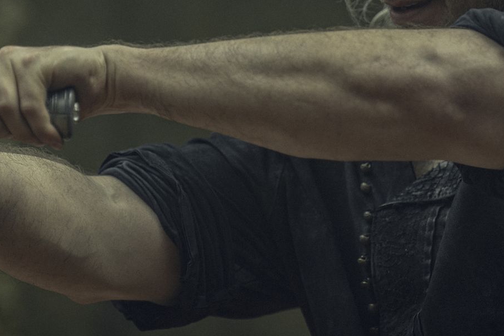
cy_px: 79
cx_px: 227
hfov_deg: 5.7
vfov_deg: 3.8
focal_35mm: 361
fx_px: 5054
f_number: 3.2
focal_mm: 170
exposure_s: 1/320
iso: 125
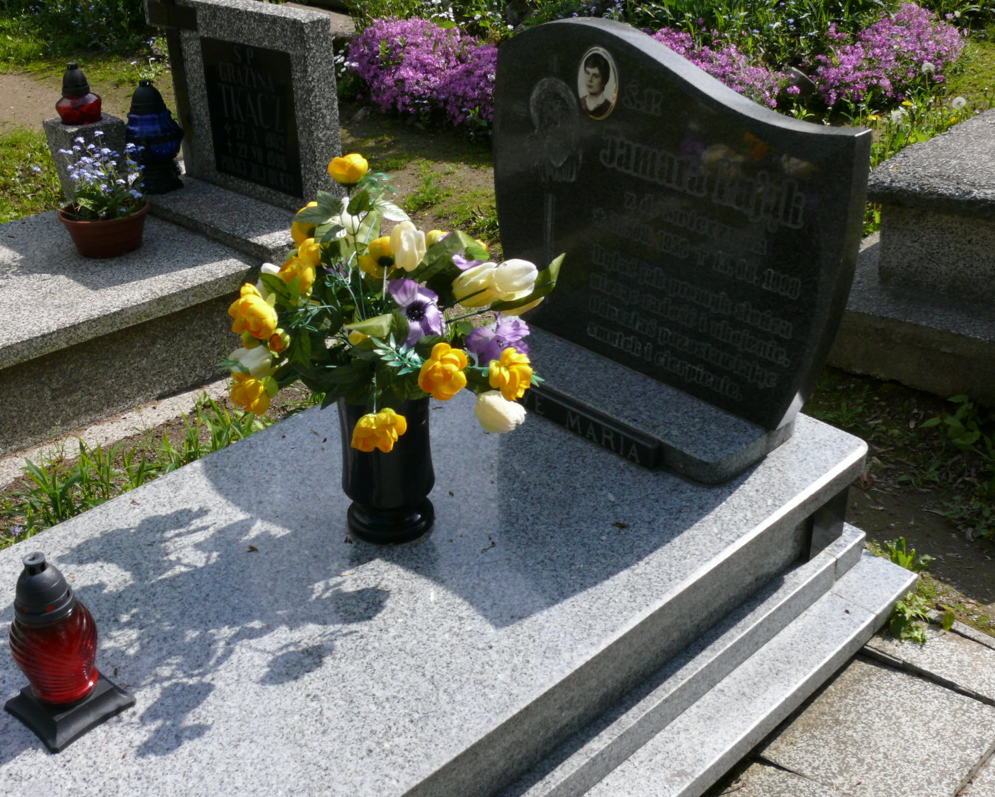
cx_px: 515
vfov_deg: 35.7
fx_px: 1237
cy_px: 396
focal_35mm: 42
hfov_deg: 43.8
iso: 100
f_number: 5.6
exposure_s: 1/400
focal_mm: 8.1
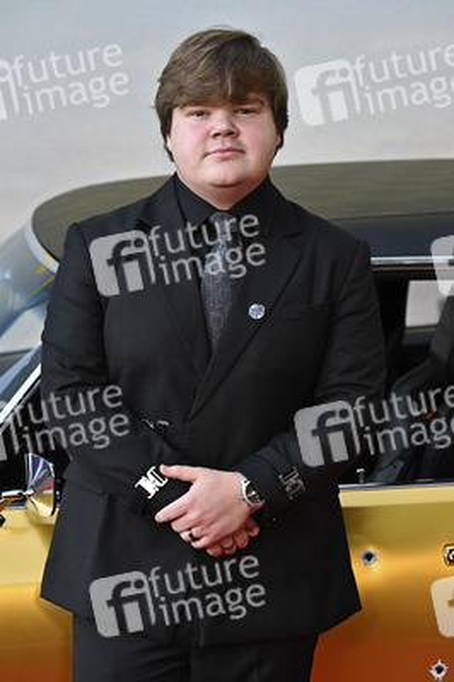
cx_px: 227
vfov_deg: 19.8
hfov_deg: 13.3
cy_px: 341
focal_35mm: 103
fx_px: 1952
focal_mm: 103
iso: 1600
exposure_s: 1/320
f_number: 4.5
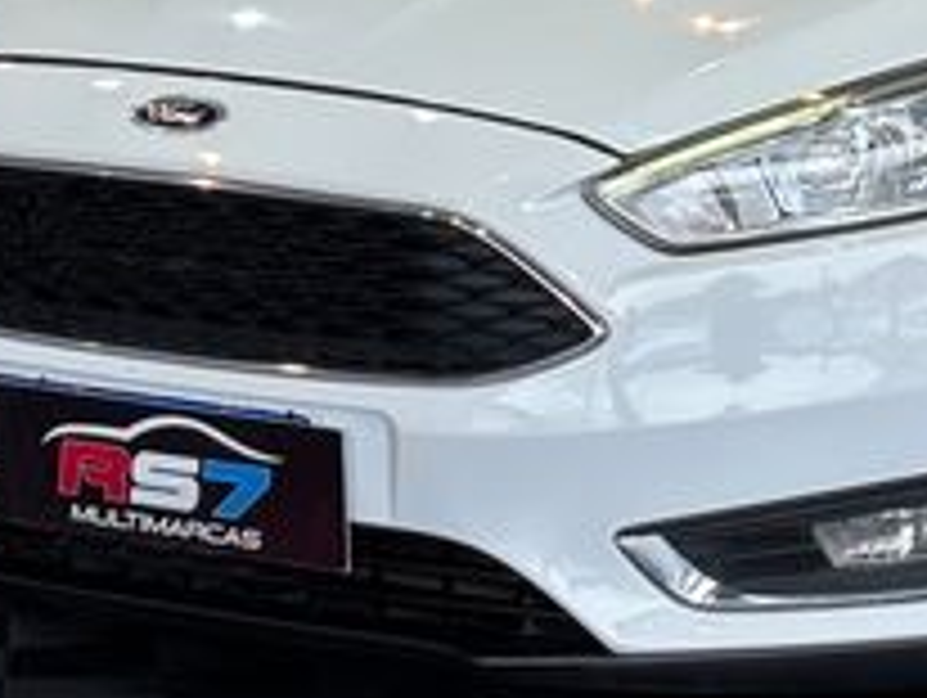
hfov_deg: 9.6
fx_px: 5469
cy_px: -95
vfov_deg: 7.2
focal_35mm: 204
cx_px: 1107
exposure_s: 1/120
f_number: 1.6
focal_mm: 5.96
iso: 25
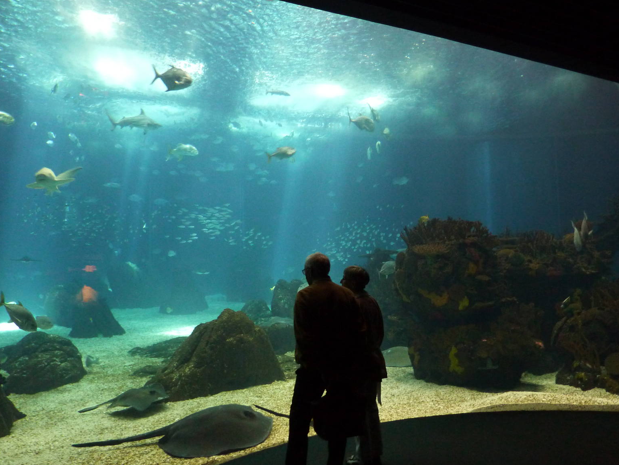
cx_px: 320
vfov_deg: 53.1
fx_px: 465
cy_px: 238
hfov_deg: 67.3
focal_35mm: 26
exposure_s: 1/15
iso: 400
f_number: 3.3
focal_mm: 4.1
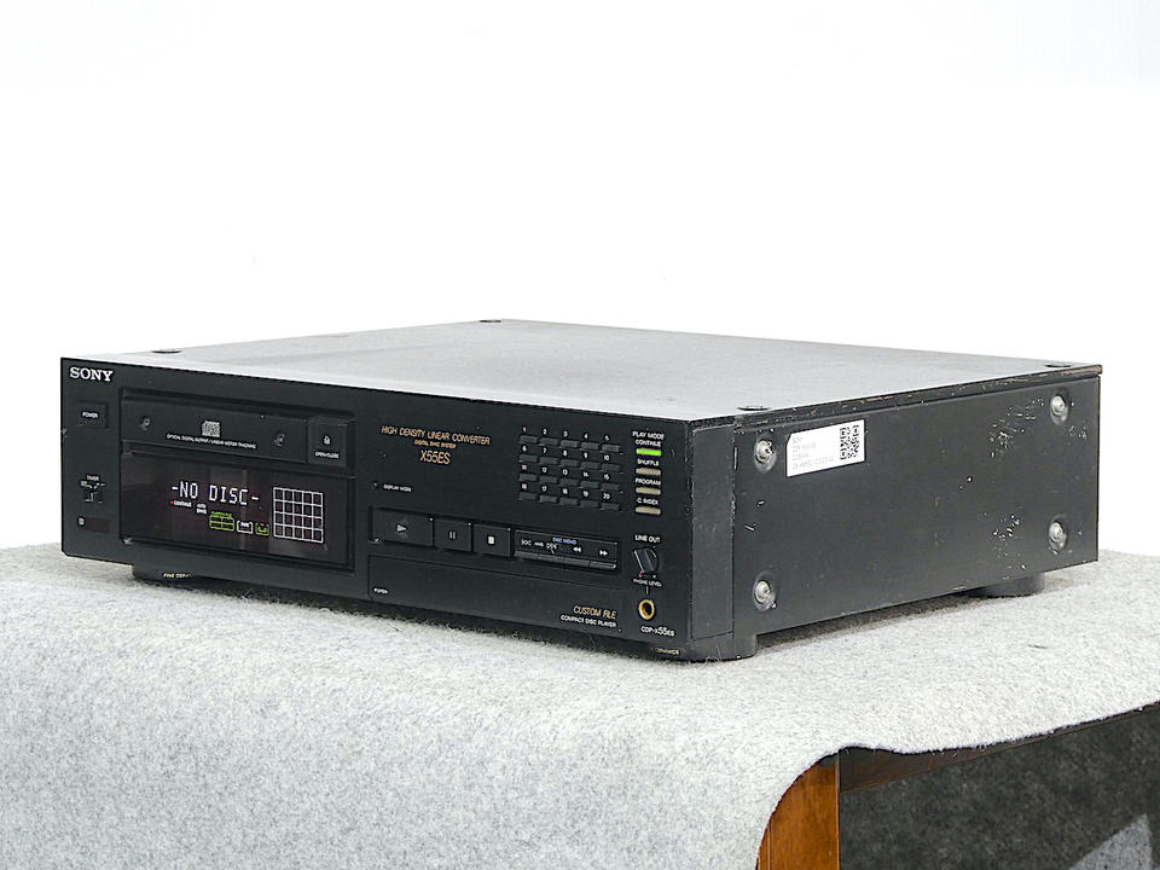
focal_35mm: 106
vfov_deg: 14.0
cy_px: 435
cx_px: 580
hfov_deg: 18.5
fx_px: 3552
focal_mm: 19
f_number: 5.1
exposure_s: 1/4
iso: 200
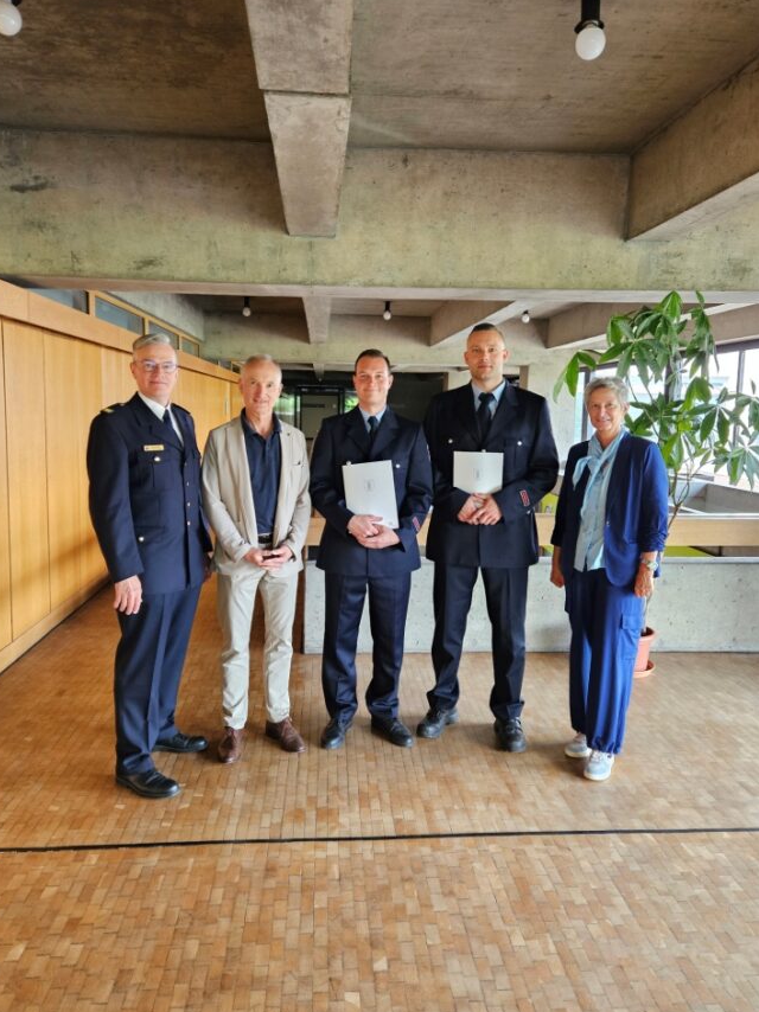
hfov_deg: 54.8
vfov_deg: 69.4
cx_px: 359
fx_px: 731
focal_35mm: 25
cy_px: 487
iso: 640
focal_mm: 5.4
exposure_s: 1/142
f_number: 1.8
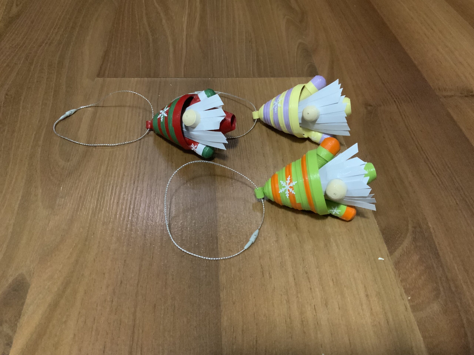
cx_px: 237
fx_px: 397
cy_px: 178
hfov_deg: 61.7
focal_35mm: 29
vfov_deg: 48.2
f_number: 1.8
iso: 500
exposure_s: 1/30
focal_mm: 3
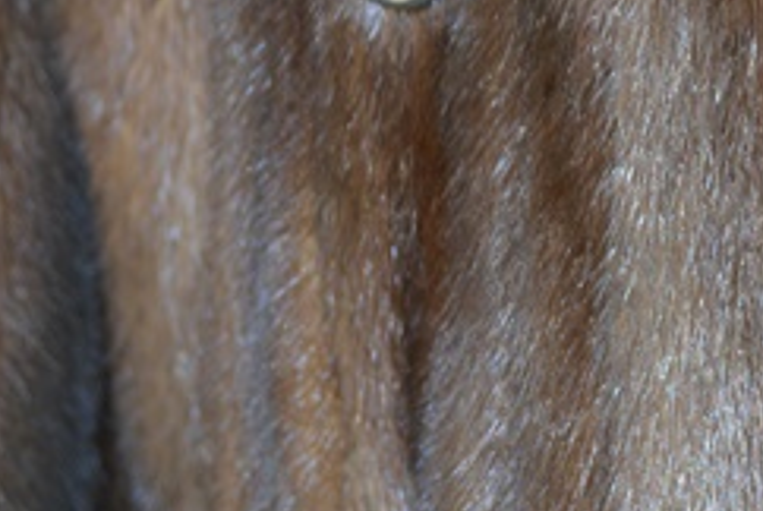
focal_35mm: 156
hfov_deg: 13.0
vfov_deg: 8.8
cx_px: 675
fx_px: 3310
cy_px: 170
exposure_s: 1/60
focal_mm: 42
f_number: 5.3
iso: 800
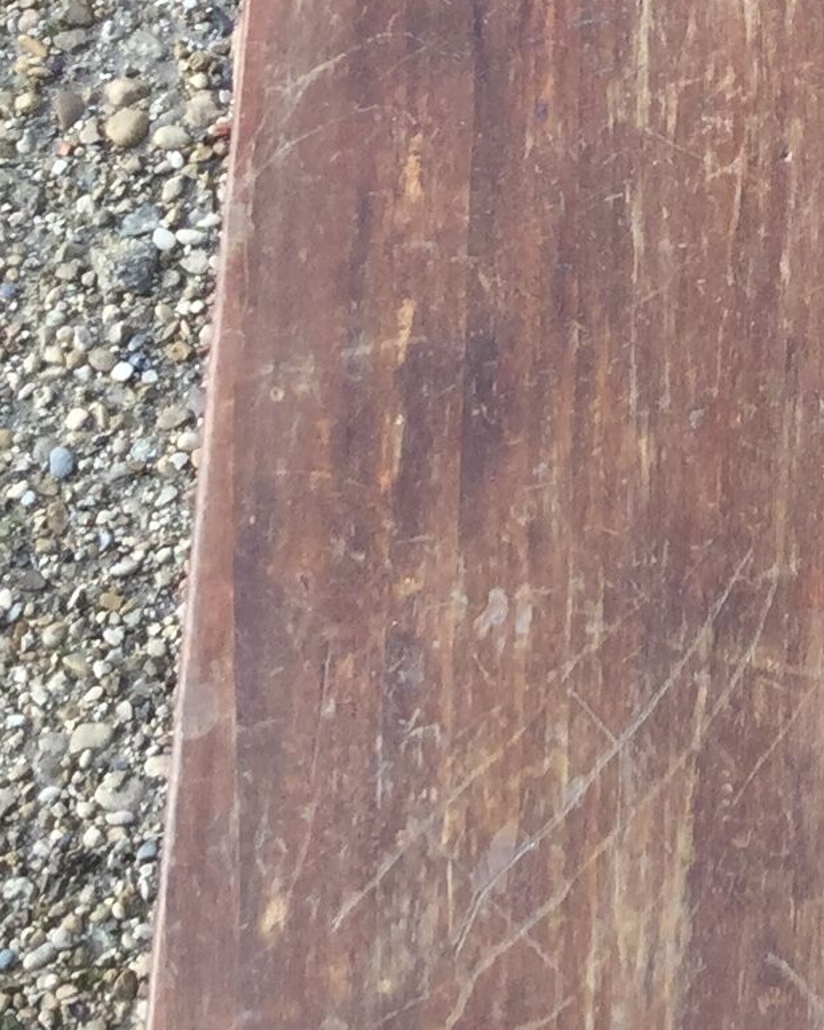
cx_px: 1579
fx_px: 3904
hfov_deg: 11.1
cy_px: 19
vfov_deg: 14.8
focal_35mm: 128
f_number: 2.4
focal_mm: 3.3
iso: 25
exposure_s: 1/120
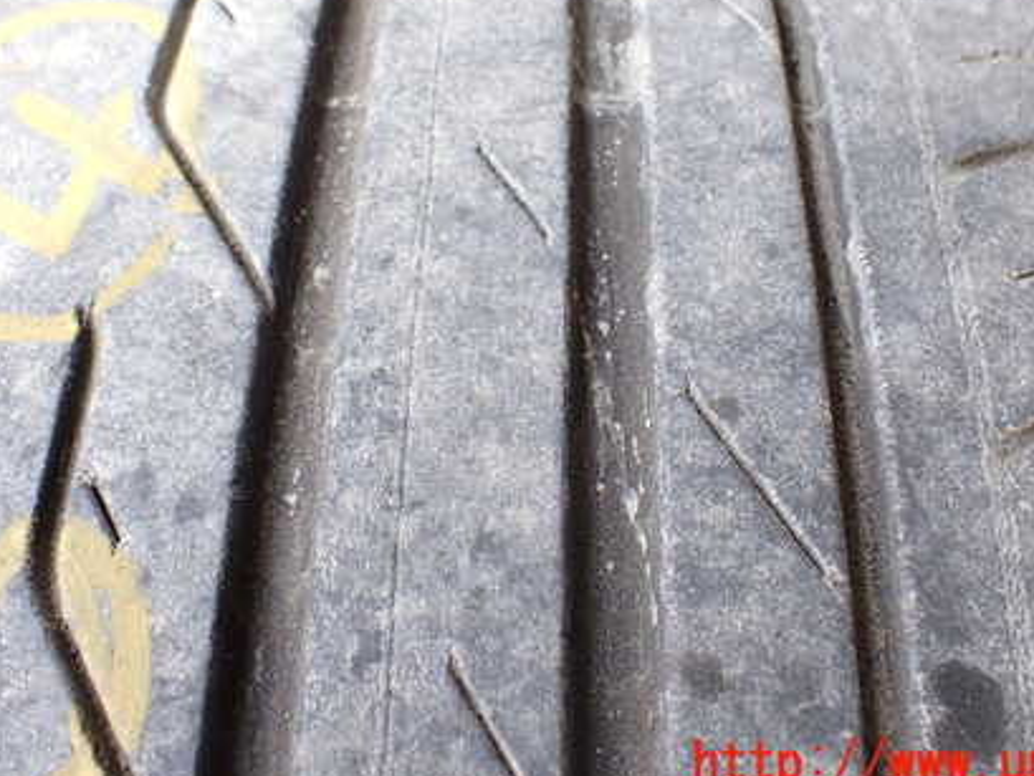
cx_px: 506
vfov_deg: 32.5
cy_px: 227
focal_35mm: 44
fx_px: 1315
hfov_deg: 42.9
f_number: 2.3
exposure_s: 1/125
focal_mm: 5.4
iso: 100
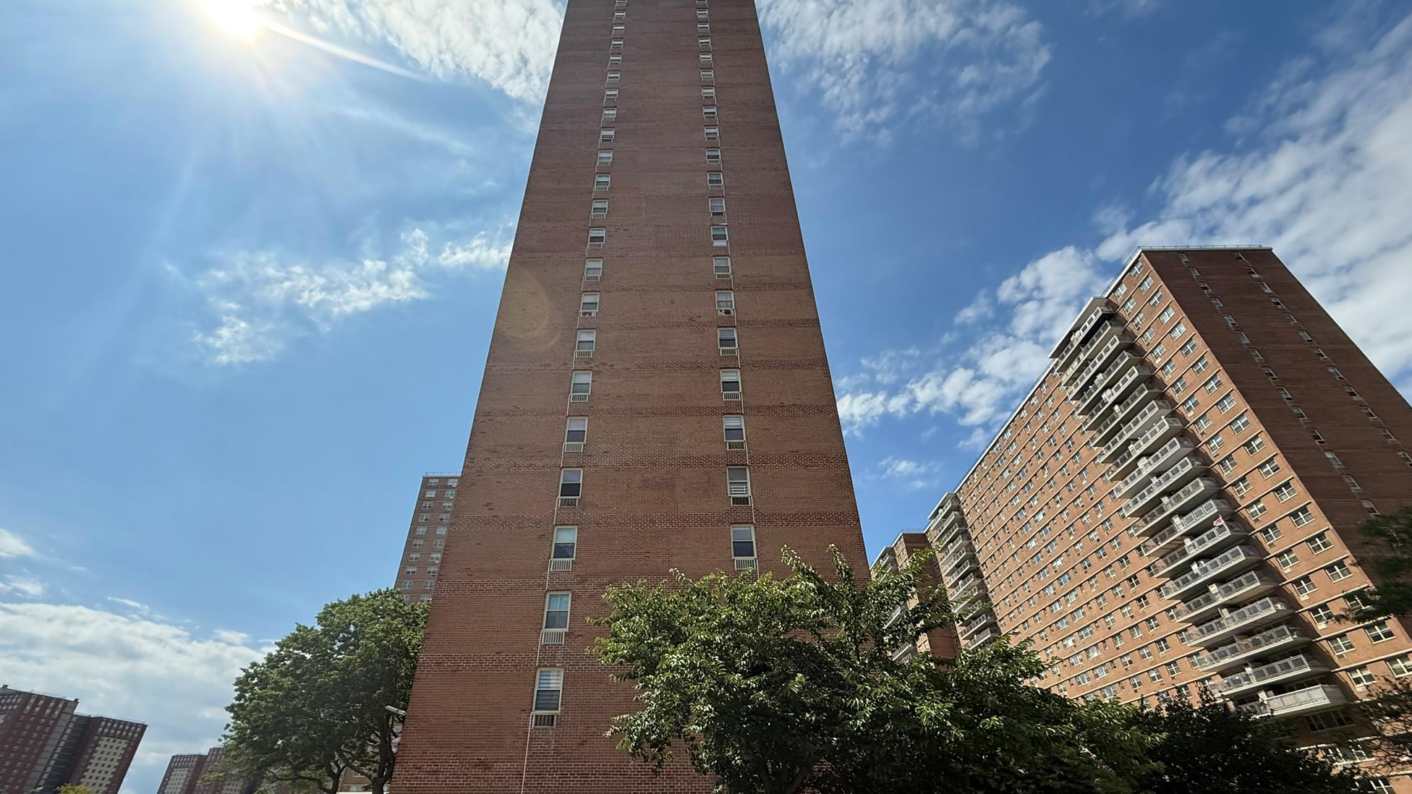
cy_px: 470
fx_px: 599
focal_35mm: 16
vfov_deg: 66.5
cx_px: 673
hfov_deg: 99.3
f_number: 2.2
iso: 64
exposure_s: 1/2506
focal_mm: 2.22
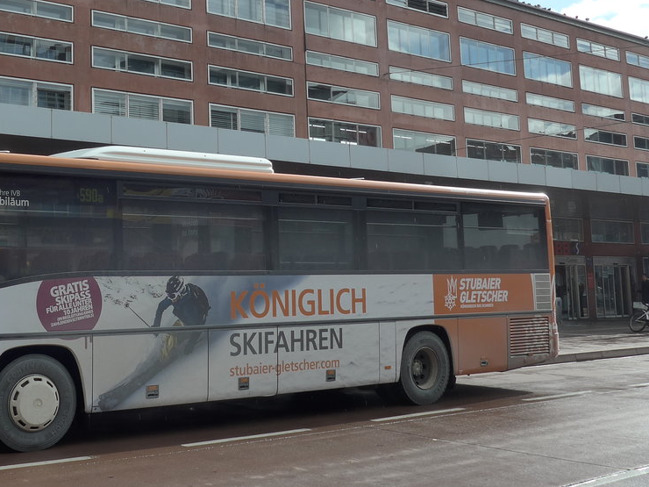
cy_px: 193
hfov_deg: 39.0
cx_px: 136
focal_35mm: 47
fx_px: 881
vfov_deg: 30.8
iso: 160
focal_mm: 6
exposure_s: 1/640
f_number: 4
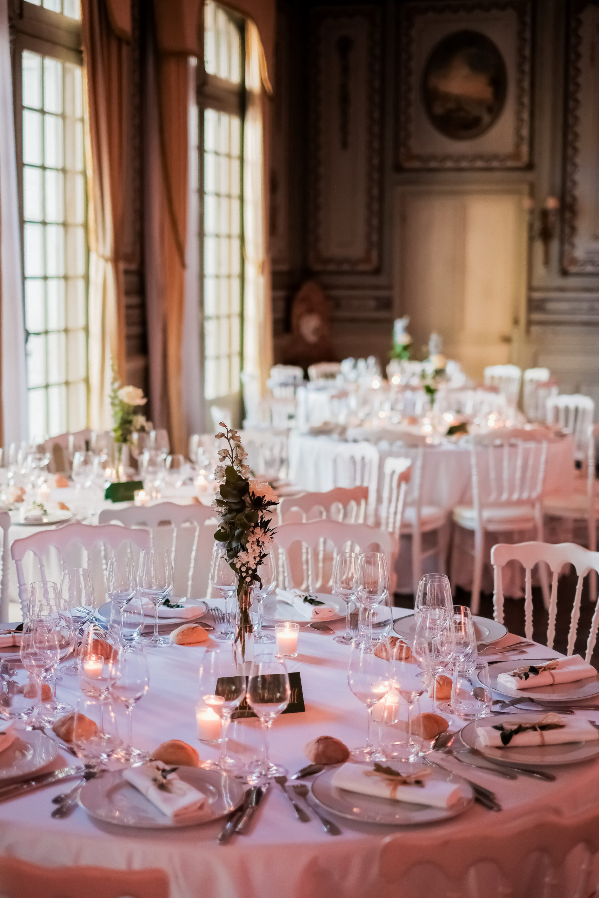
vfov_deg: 37.5
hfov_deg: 25.5
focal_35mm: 53
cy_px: 449
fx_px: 1323
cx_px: 300
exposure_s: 1/250
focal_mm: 35
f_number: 1.6
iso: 1000
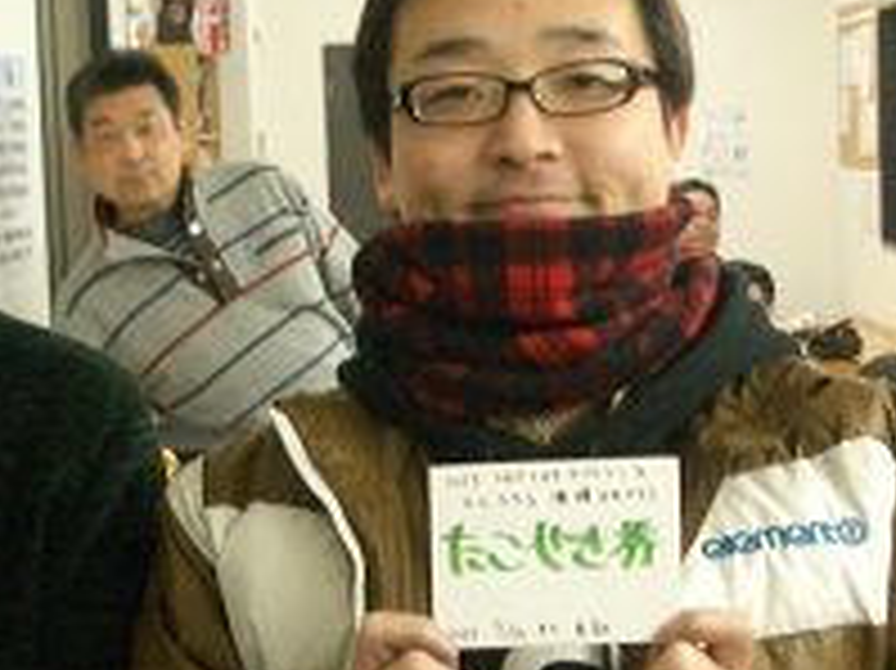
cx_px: 464
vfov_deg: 16.4
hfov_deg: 21.8
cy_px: 445
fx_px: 2328
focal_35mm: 90
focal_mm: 5.8
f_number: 2.6
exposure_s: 1/25
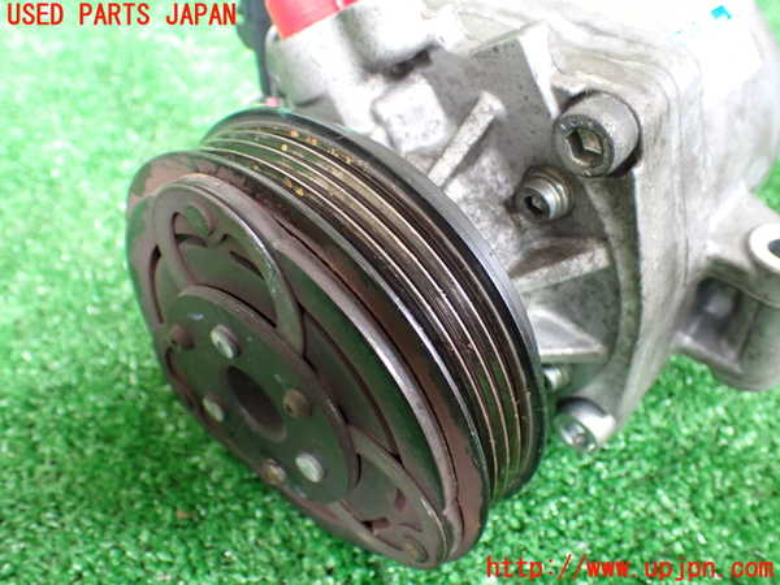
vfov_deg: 39.7
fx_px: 811
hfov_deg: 51.4
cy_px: 292
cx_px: 390
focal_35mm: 36
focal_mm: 6.37
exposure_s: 1/40
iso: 800
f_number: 2.5
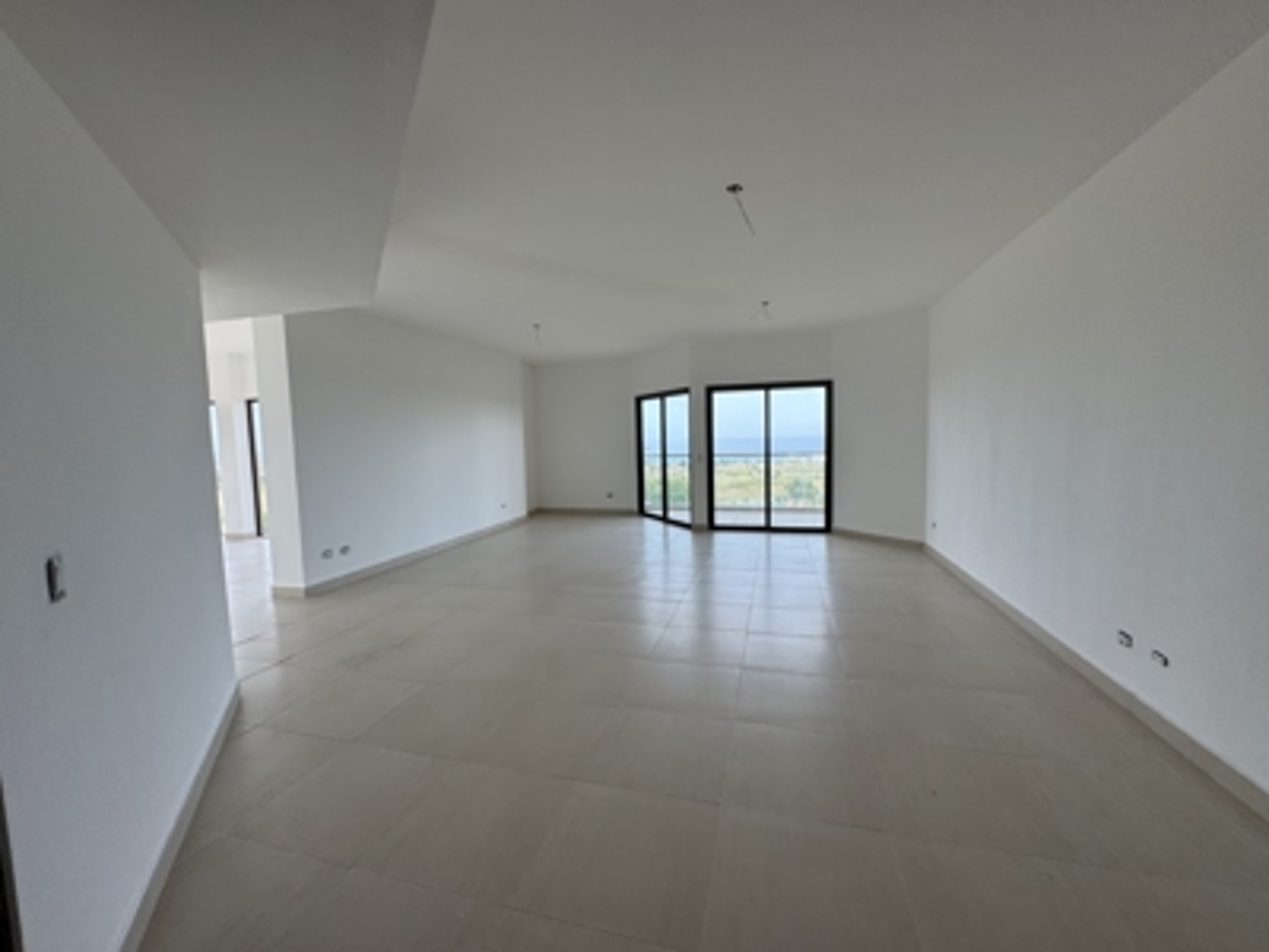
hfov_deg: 102.1
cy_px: 476
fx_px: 513
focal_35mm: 14
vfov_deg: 85.7
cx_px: 634
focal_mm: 2.22
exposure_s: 1/232
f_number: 2.2
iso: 40
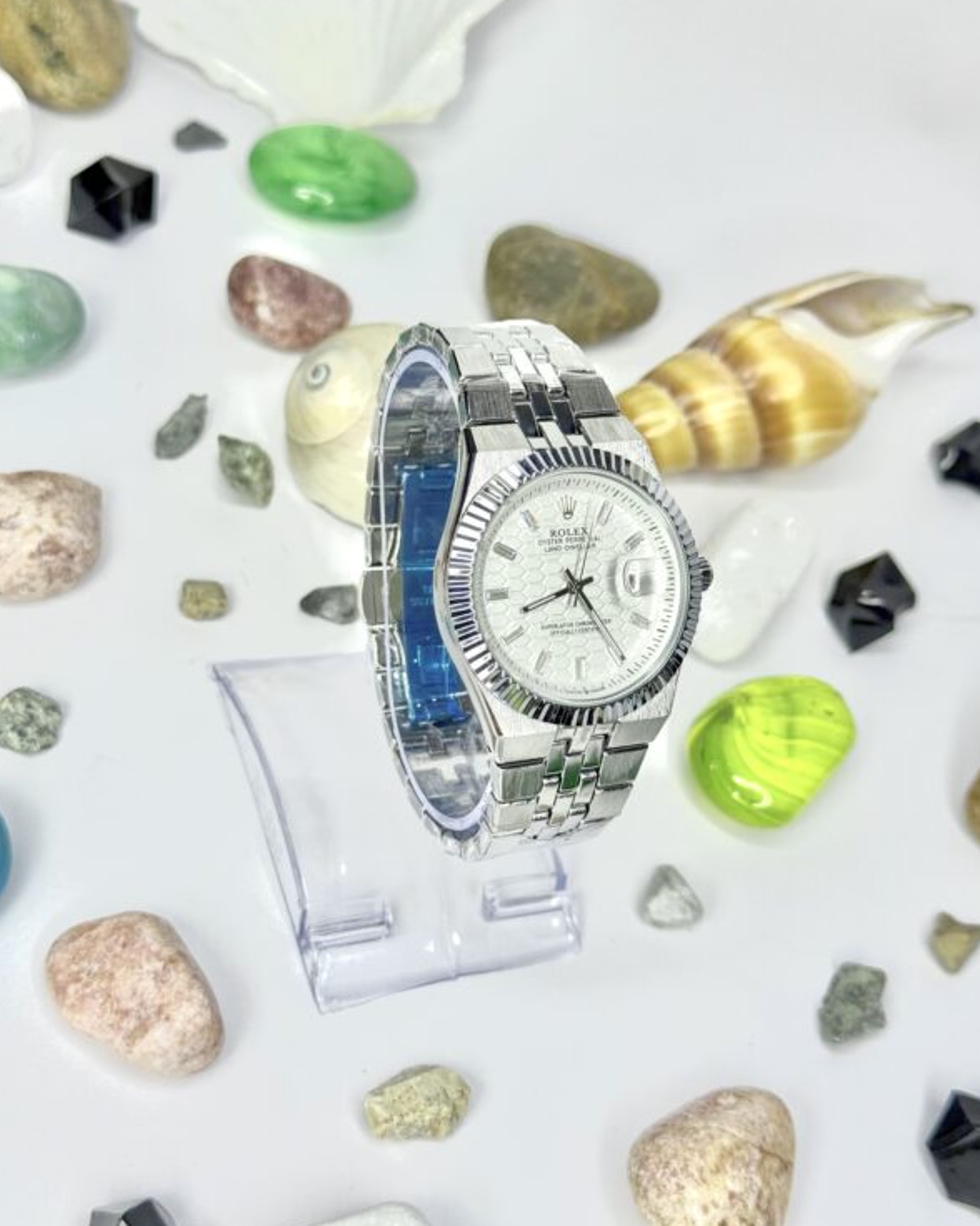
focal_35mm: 51
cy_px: 619
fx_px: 1849
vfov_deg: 36.7
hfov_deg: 29.7
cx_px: 488
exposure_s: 1/379
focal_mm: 6.76
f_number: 1.78
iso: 80
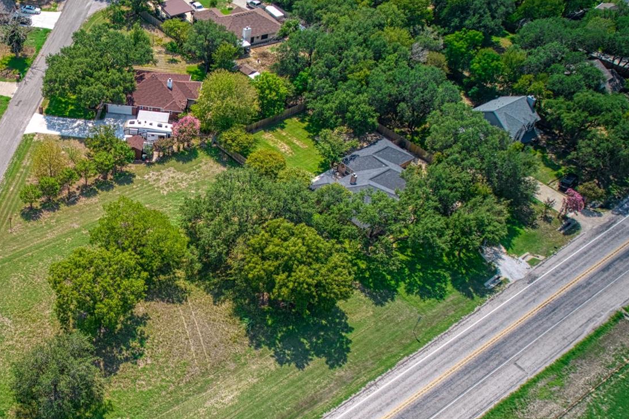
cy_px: 270
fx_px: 716
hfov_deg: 45.0
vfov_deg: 32.4
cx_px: 125
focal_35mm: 41
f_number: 2.8
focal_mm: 8.38
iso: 100
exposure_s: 1/80
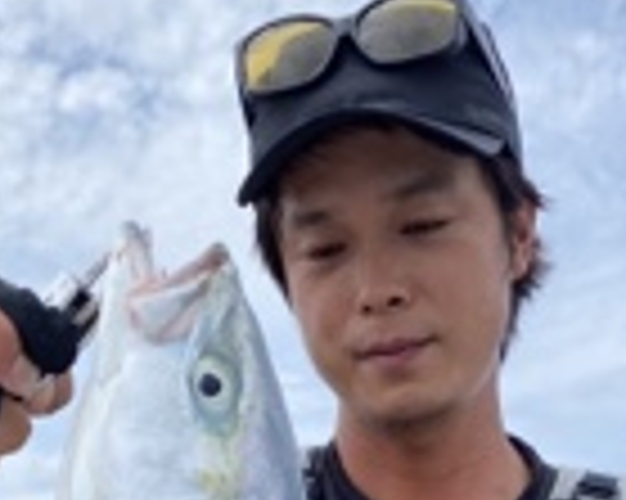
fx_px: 1352
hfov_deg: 26.0
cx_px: 360
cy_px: 824
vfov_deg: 17.9
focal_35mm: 73
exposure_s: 1/3125
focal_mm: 4.25
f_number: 1.8
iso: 32
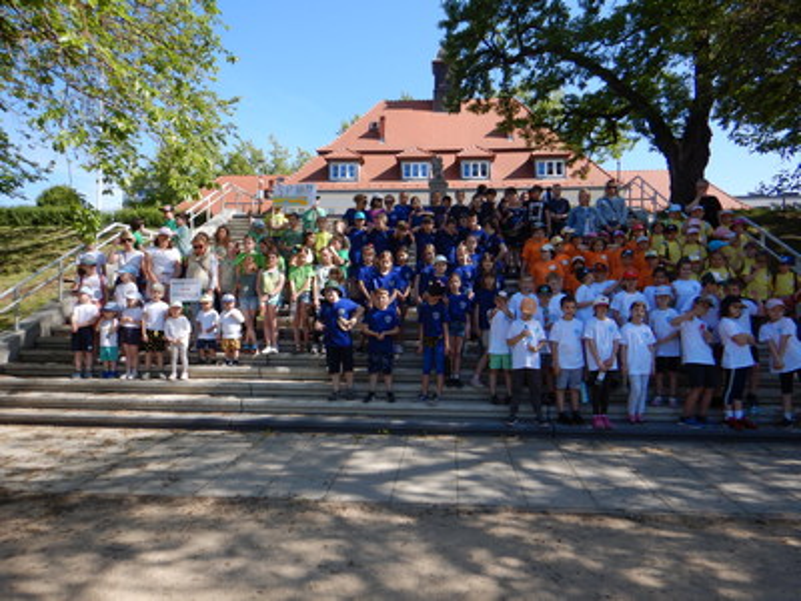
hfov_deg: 71.6
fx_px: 555
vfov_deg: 56.8
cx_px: 400
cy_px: 300
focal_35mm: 24
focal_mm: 4.3
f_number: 2.8
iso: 125
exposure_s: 1/1000
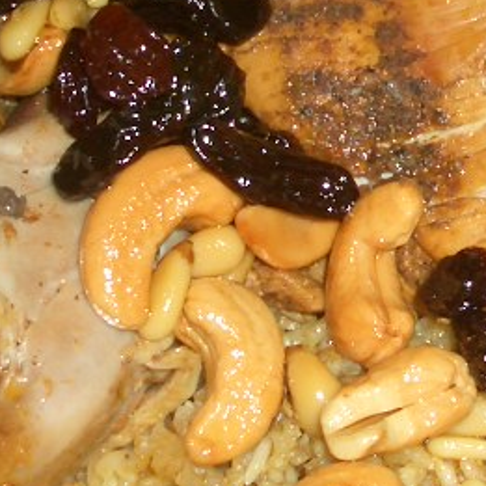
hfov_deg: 11.3
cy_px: 95
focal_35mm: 152
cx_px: 551
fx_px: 2414
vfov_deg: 11.5
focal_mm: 5.8
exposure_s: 1/60
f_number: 4.3
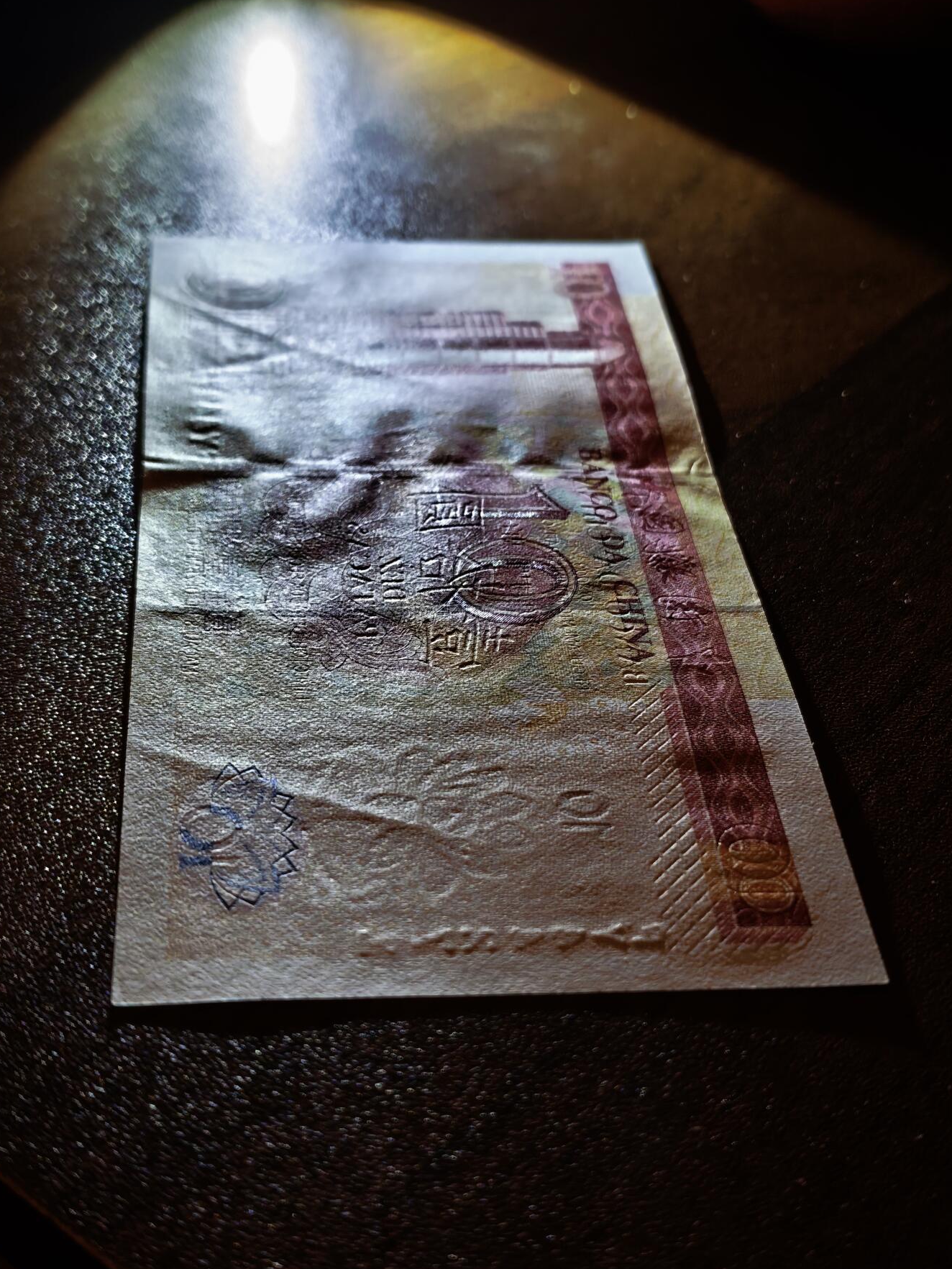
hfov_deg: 28.6
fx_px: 1870
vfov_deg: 37.5
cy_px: 638
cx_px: 476
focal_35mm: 51
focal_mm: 5.85
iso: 1250
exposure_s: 1/50
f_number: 1.63
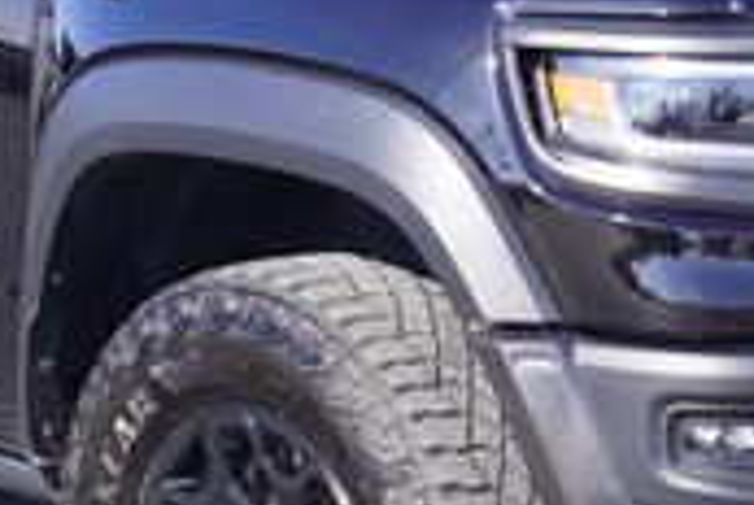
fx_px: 3836
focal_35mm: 183
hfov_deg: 11.2
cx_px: 248
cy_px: 252
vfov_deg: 7.5
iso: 100
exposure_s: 1/80
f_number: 7.1
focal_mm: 33
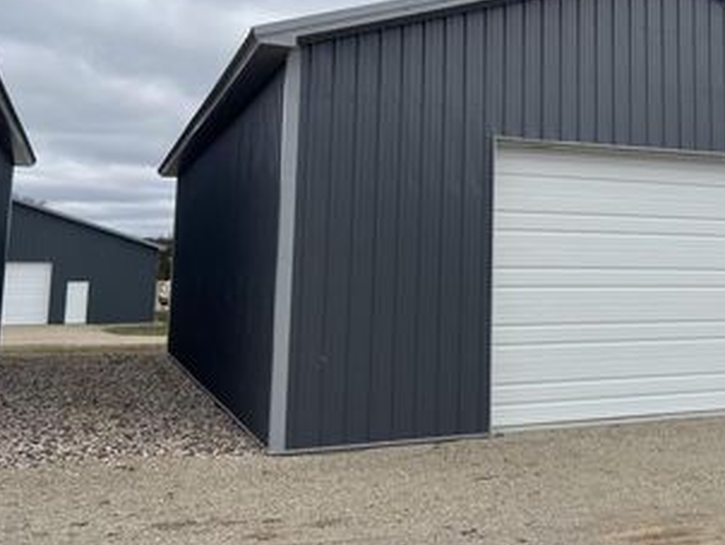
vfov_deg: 33.1
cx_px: 547
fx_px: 901
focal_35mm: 43
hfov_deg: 42.4
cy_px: 150
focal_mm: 5.7
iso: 50
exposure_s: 1/4115
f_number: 1.5
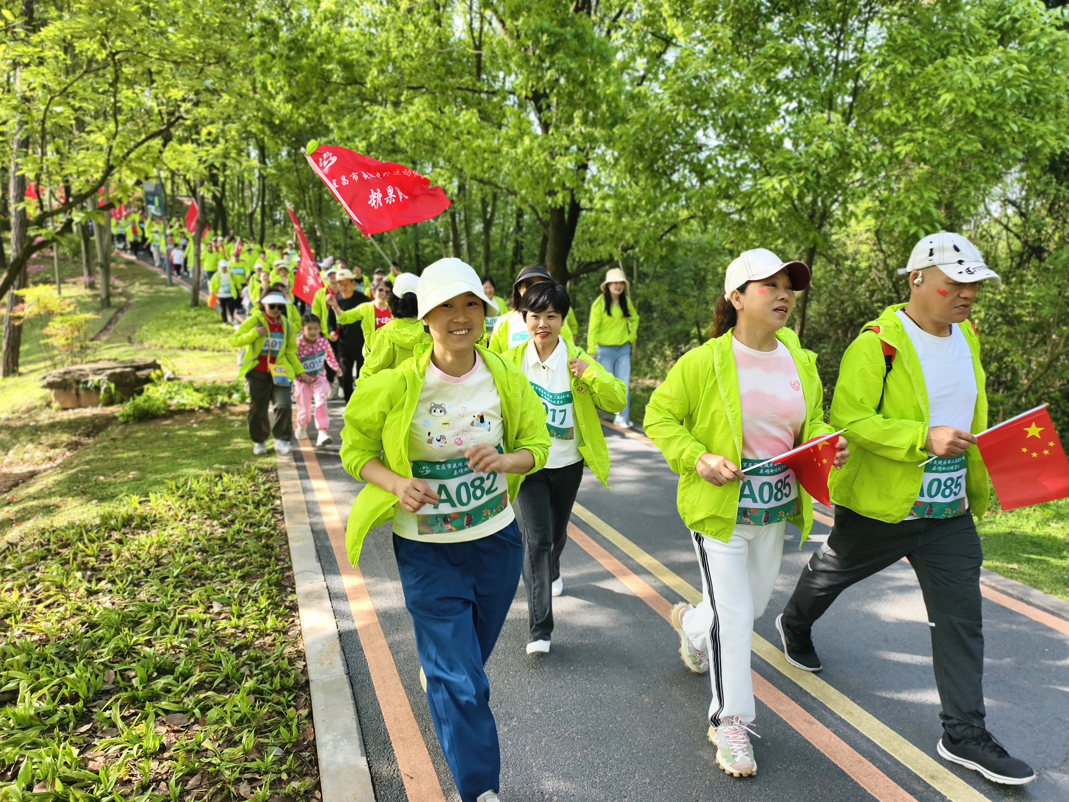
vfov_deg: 58.9
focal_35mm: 23
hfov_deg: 73.9
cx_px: 534
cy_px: 401
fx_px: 710
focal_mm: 6.54
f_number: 2.8
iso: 72
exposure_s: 1/358
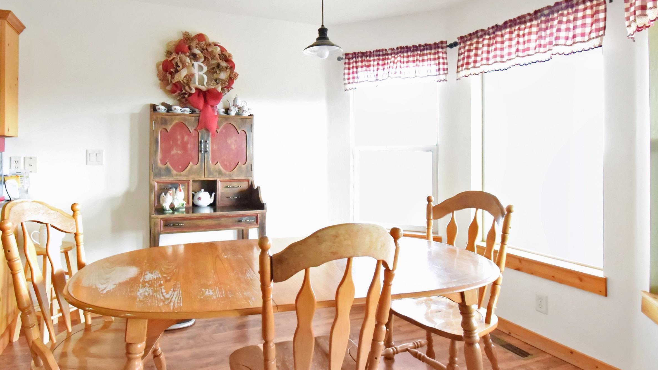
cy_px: 152
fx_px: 349
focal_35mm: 20
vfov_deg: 55.5
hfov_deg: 85.8
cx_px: 270
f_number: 8
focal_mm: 10
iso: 12800
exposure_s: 1/200
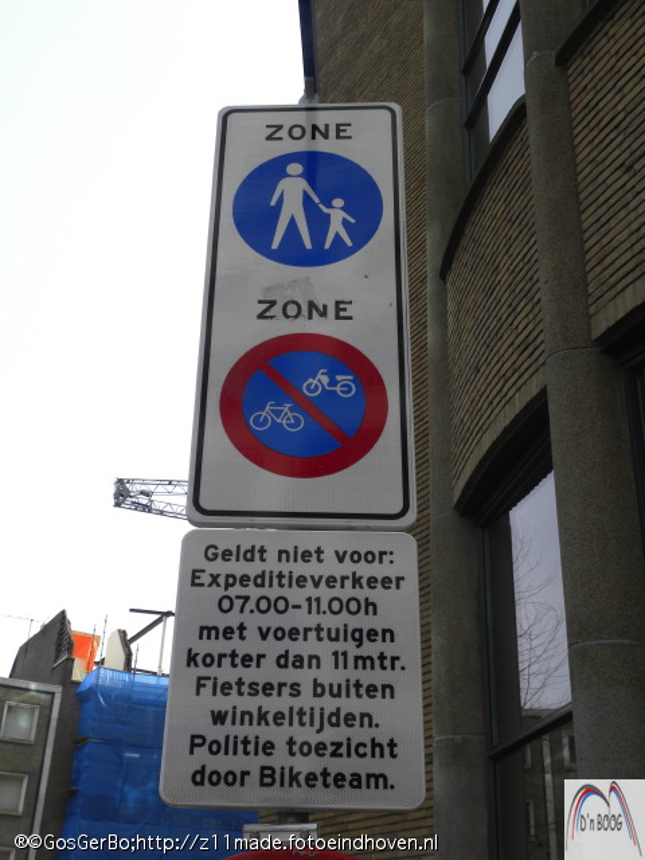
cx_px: 322
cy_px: 430
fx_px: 1019
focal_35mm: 41
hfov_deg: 35.1
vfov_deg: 45.8
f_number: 5
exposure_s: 1/244
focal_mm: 7.3
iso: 64
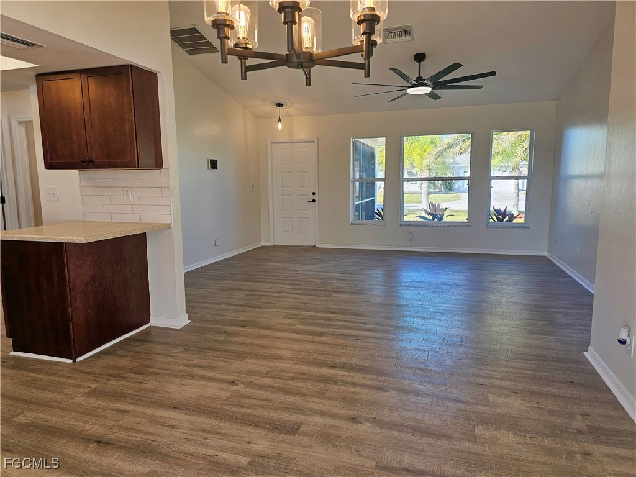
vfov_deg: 58.9
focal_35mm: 23
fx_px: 423
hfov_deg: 73.9
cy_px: 238
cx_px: 318
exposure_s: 1/120
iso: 25
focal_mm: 6.3
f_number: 1.7
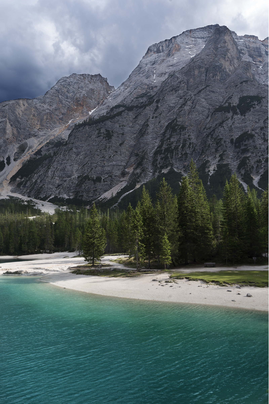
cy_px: 202
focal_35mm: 30
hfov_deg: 43.6
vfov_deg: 61.9
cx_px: 134
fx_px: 336
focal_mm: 30
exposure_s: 1/60
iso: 100
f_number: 11
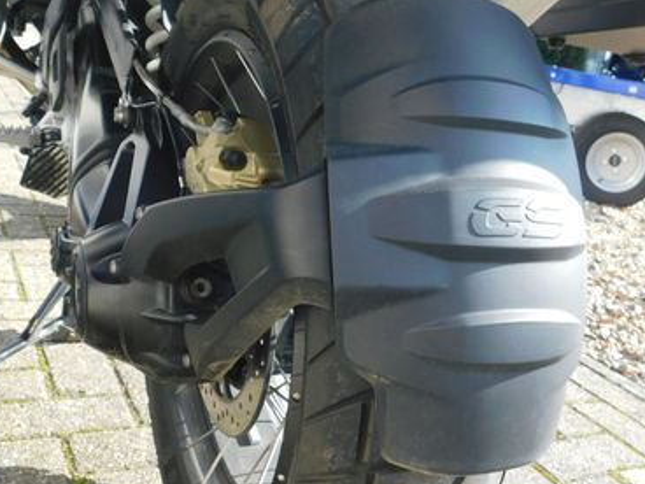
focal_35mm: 40
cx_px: 368
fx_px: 745
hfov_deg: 46.7
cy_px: 291
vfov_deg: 35.8
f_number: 3
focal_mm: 4
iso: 125
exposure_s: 1/320
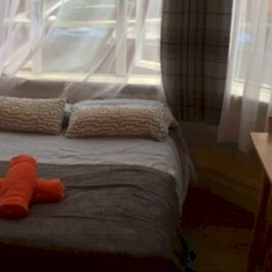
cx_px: 41
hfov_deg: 25.9
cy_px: 89
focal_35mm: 65
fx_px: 578
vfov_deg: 26.3
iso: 40
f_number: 2.2
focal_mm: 4.15
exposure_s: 1/33
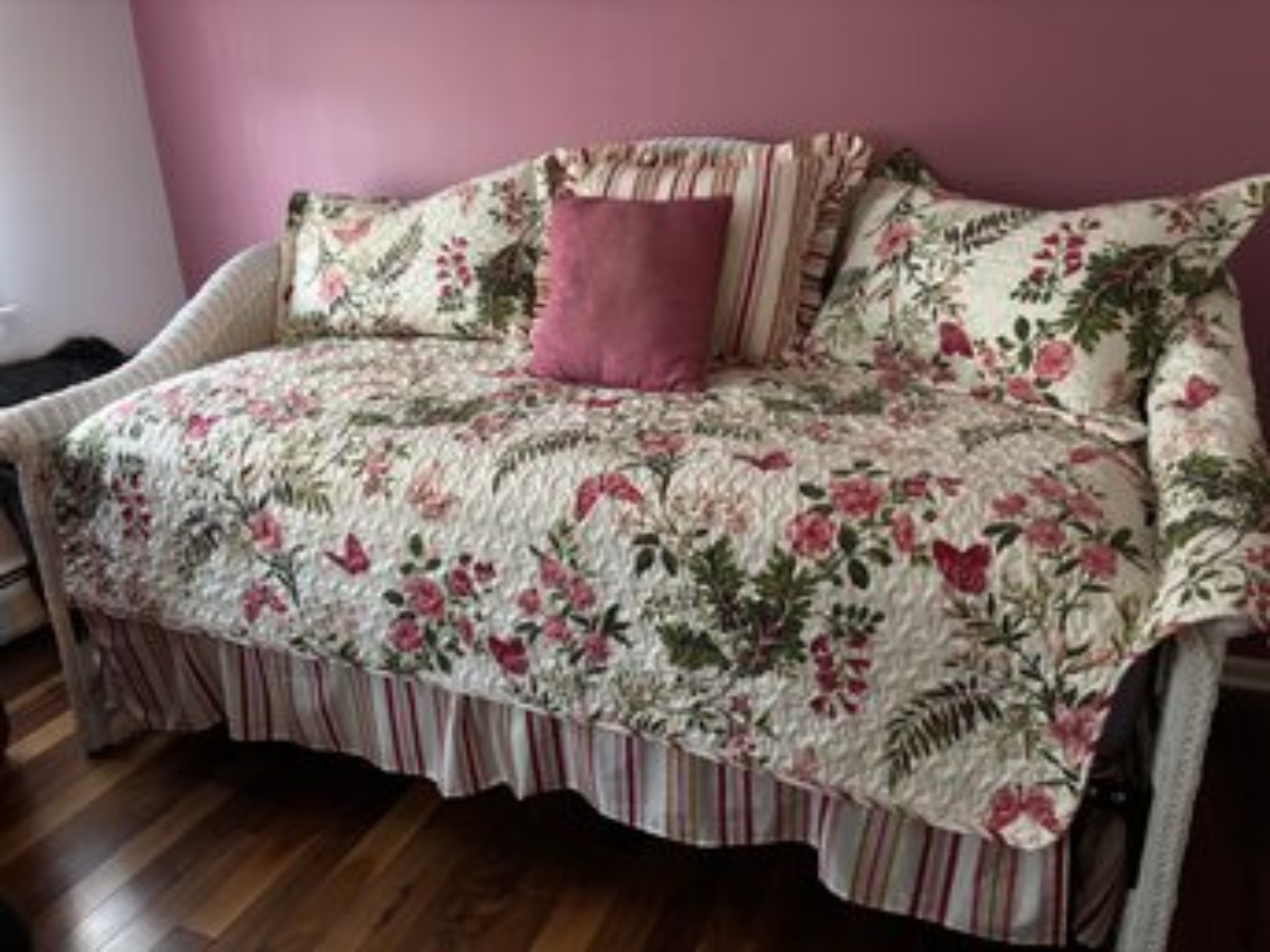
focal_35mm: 26
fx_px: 954
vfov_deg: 53.0
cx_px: 635
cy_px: 476
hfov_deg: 67.3
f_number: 1.6
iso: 500
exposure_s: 1/30
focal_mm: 5.96
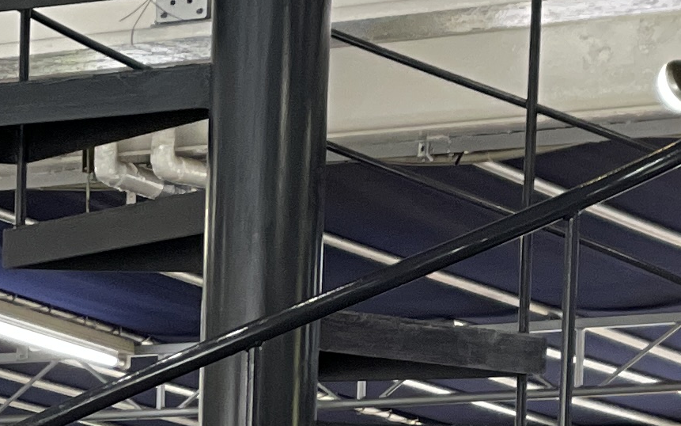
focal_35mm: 258
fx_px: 4788
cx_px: -474
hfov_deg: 7.9
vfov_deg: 4.9
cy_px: 1061
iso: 160
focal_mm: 6
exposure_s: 1/100
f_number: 2
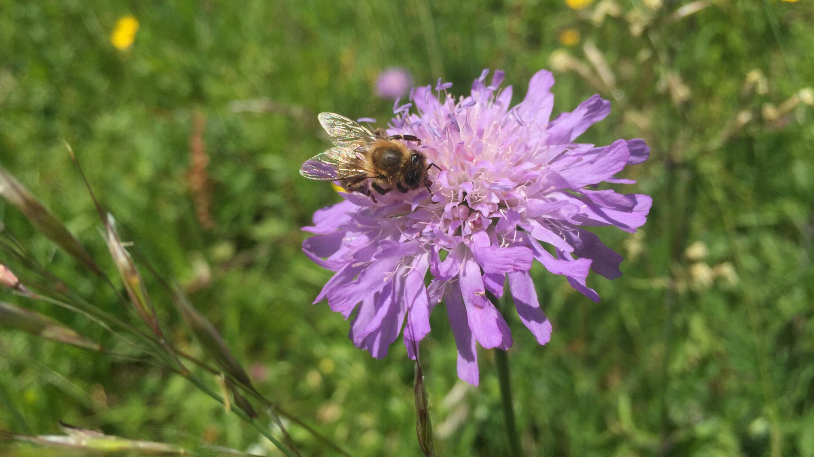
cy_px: 242
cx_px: 403
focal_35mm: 32
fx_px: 691
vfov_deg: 36.7
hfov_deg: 61.0
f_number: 2.2
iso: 32
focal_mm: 4.15
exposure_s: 1/3300
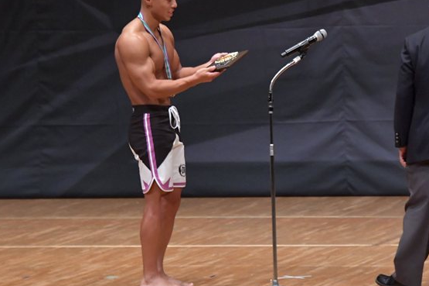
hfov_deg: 5.2
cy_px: 133
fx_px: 4739
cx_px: 270
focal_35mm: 398
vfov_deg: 3.4
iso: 6400
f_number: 5.6
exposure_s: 1/400
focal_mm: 190
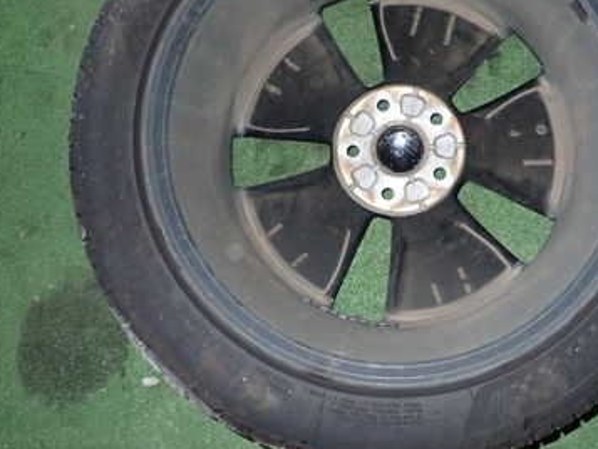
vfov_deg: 34.0
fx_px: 726
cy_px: 147
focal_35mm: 42
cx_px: 424
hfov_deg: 43.8
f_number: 5.6
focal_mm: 4.5
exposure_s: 1/30
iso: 800
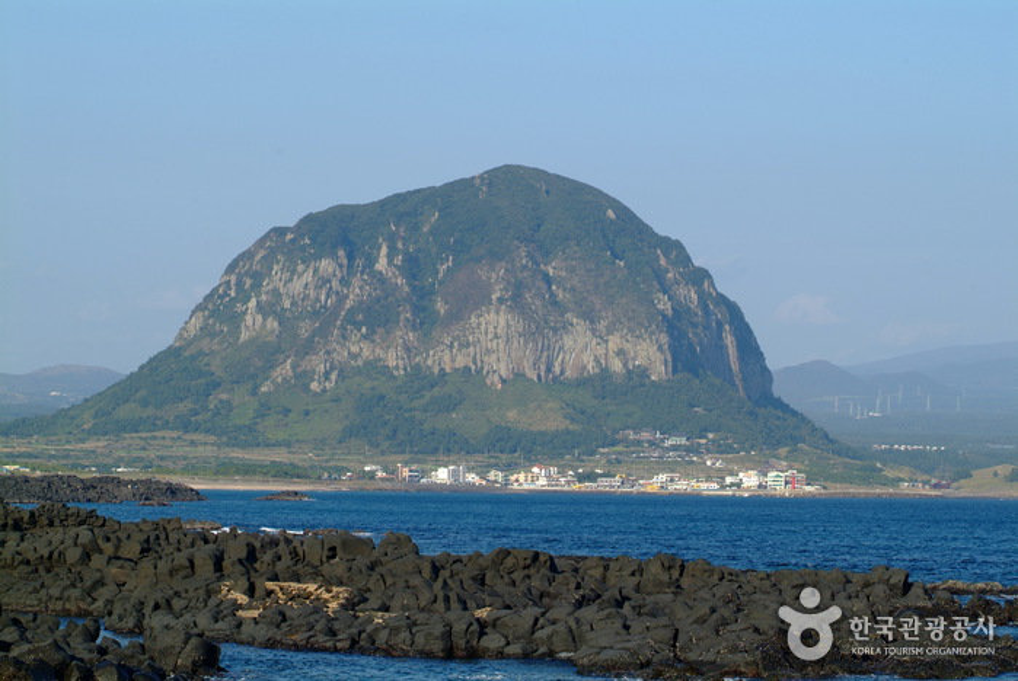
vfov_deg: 11.5
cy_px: 340
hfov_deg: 17.0
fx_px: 3398
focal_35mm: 120
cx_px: 509
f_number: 6.7
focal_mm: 80
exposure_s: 1/180
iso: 100
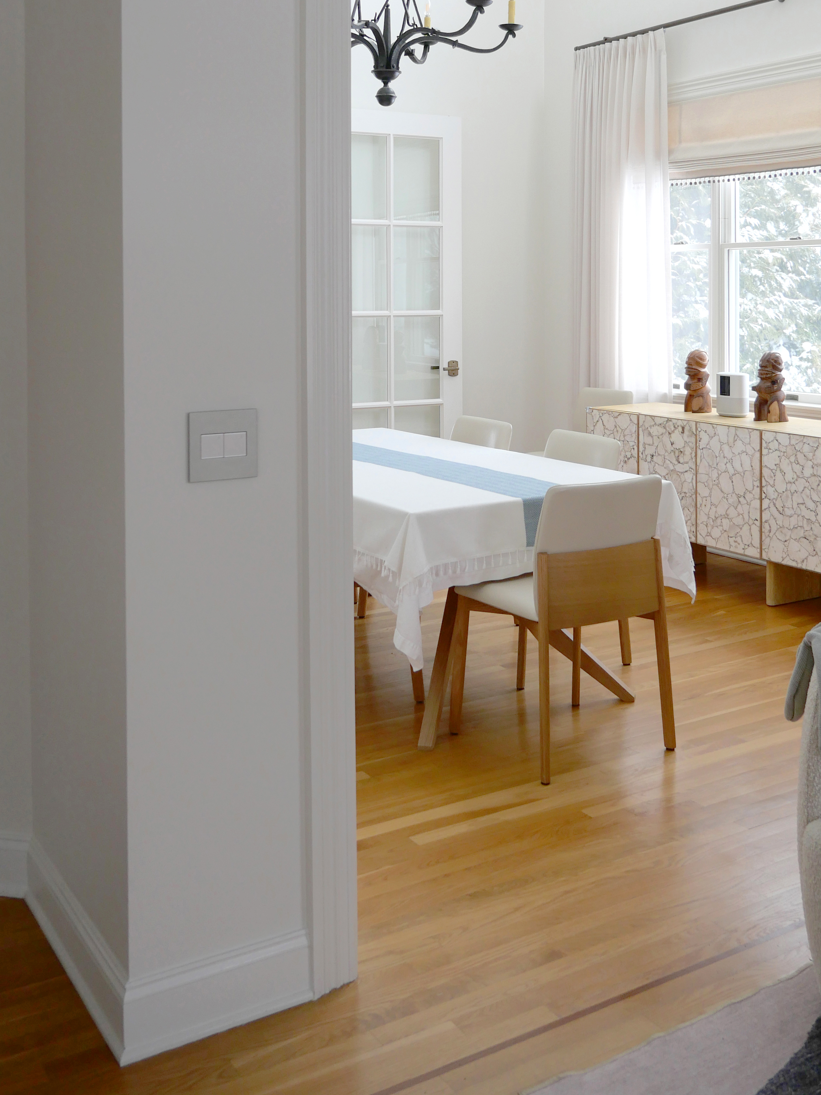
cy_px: 279
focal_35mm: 40
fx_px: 1265
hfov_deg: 35.8
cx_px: 490
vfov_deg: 45.3
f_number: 3.5
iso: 250
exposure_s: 1/60
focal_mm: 13
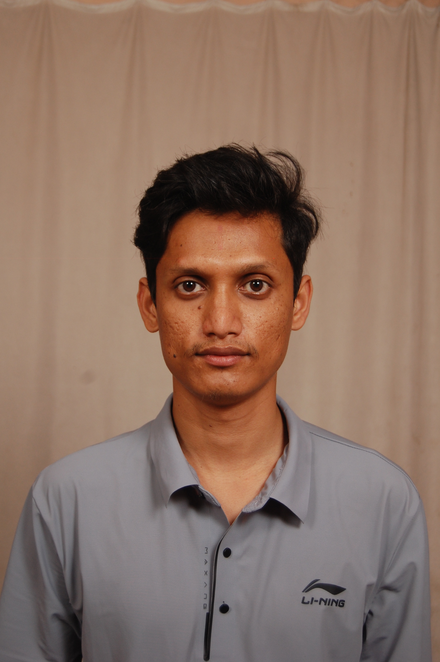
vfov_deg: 35.1
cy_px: 331
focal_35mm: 57
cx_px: 220
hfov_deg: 23.7
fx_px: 1047
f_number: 5.6
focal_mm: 38
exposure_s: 1/400
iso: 400
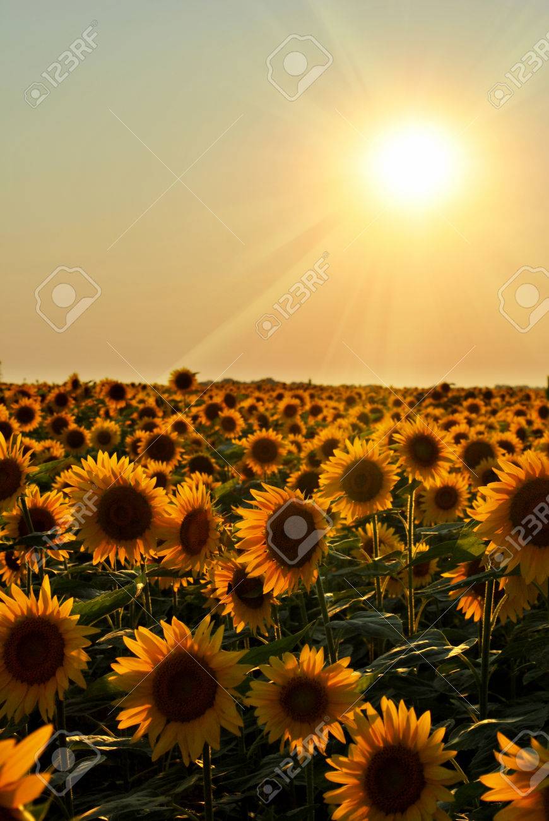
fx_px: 1643
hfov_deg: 19.0
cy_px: 410
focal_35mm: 72
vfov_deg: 28.0
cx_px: 274
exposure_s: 1/500
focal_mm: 48
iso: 100
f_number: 11
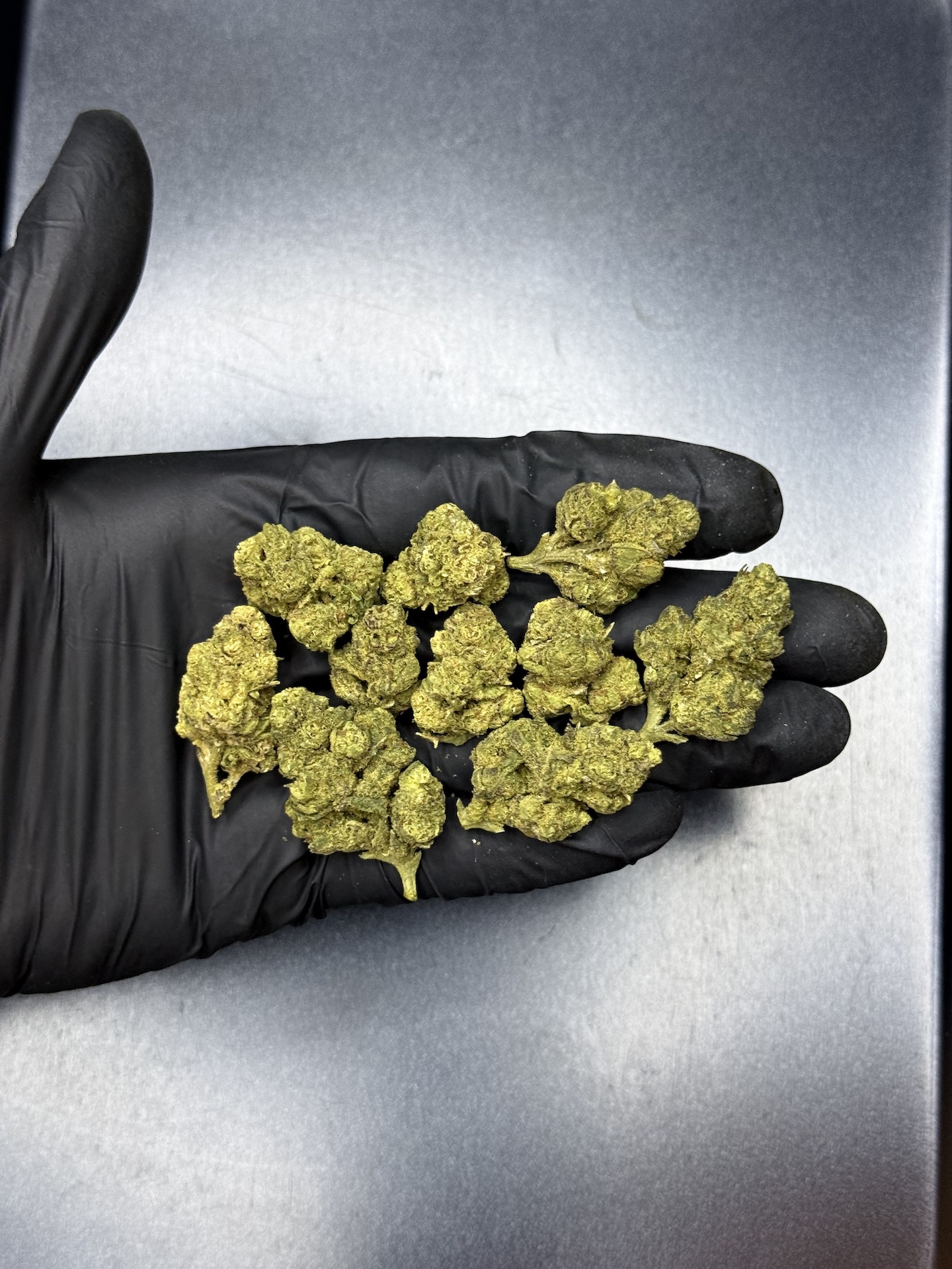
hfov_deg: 30.3
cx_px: 476
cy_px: 634
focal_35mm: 48
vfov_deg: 39.7
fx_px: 1760
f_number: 1.78
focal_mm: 6.76
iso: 160
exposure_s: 1/50
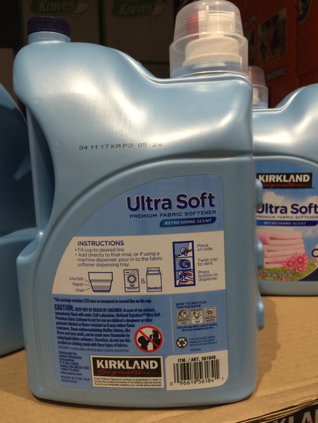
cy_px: 212
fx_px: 355
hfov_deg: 48.2
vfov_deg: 61.7
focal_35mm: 29
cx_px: 159
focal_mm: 4.15
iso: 100
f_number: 2.2
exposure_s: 1/30
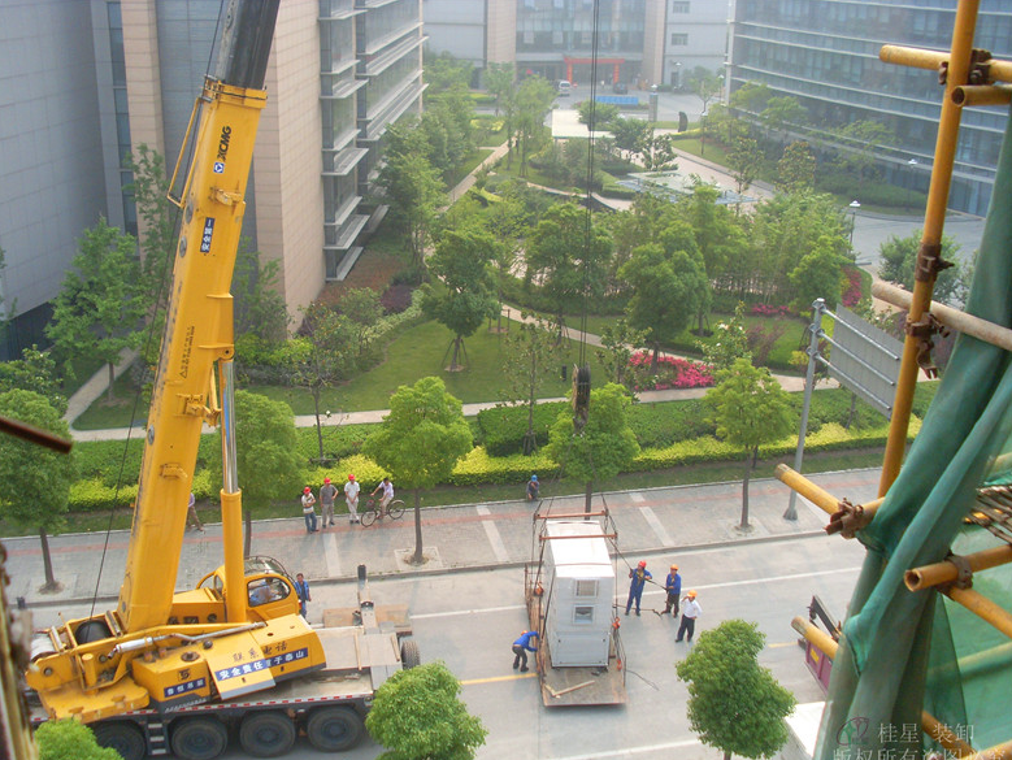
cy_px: 386
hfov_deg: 47.8
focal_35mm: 39
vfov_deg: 36.8
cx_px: 498
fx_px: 1141
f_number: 7.7
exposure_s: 1/60
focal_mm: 6.3
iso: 80
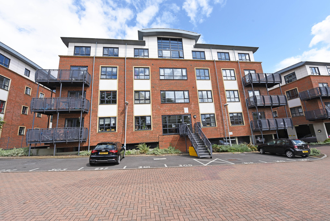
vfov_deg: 81.3
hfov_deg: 104.2
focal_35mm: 14
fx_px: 128
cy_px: 110
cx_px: 165
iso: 250
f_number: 9
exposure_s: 1/400
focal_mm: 14
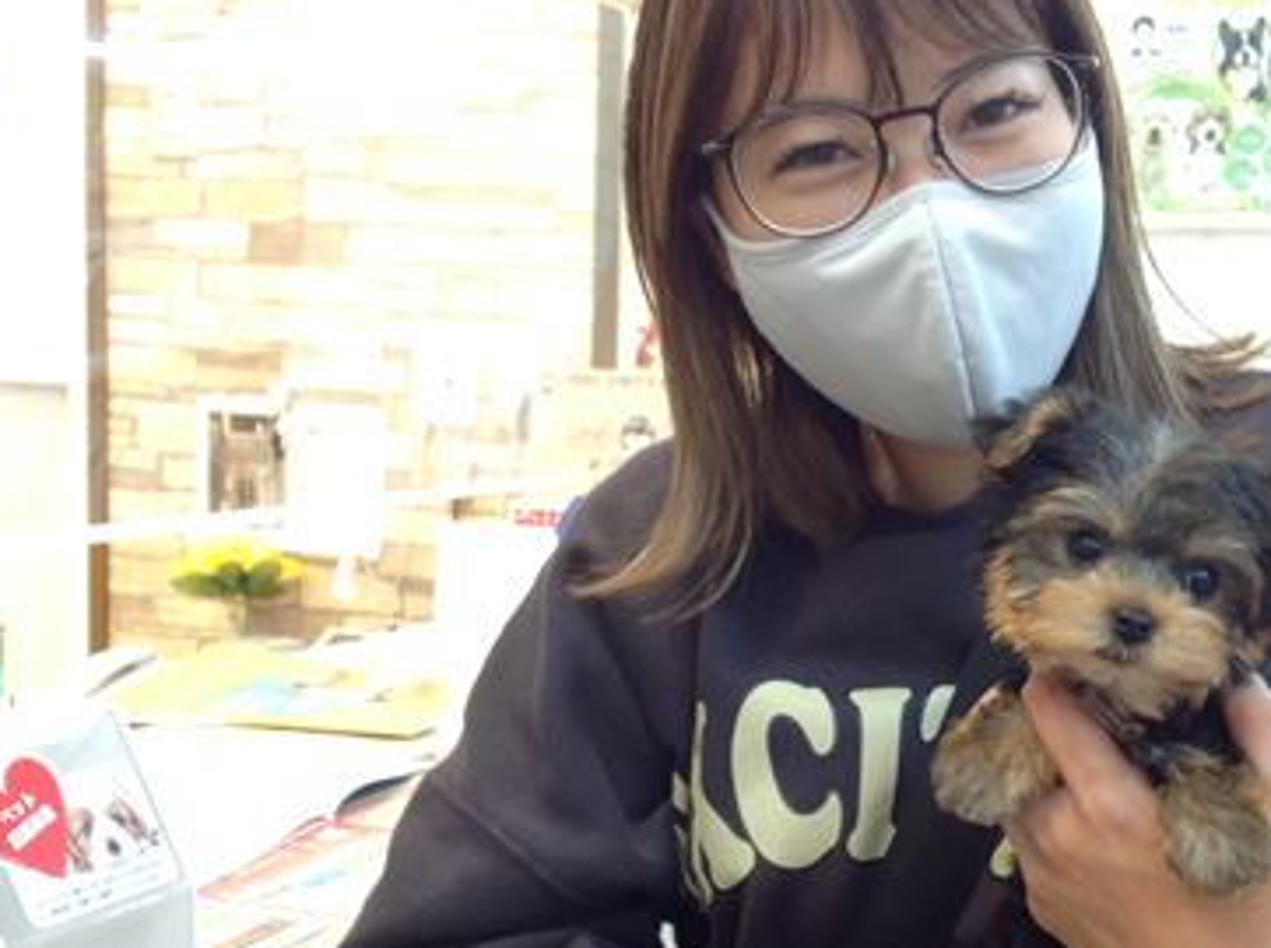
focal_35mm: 58
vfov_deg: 25.1
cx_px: 913
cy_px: 604
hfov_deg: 32.8
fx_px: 2125
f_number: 2.4
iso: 64
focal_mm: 4.28
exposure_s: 1/15
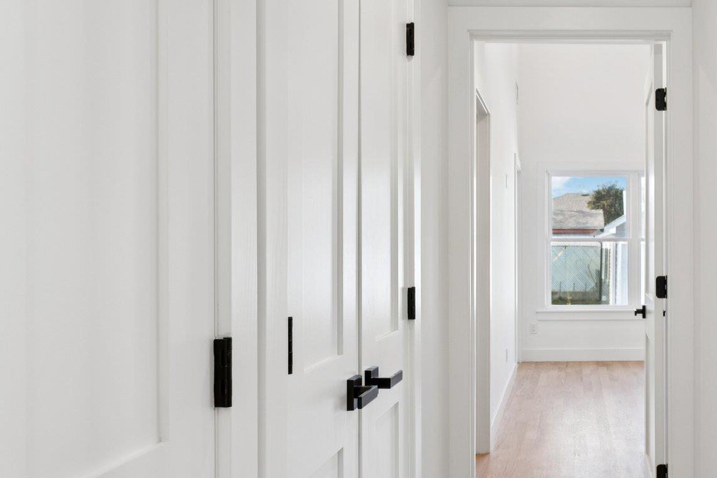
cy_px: 248
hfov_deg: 49.5
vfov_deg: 36.8
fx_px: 717
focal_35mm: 36
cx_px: 589
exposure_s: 1/50
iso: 320
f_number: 7.1
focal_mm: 20
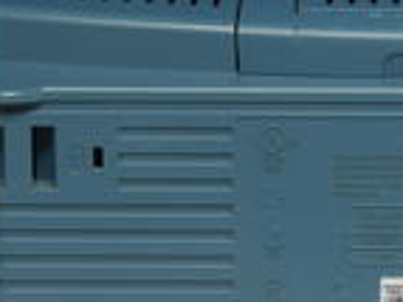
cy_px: 215
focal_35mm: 363
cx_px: 442
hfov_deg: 5.4
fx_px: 4223
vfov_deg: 4.1
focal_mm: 65
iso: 400
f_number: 11
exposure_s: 1/8
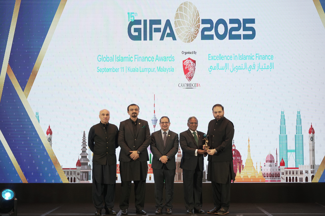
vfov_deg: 22.3
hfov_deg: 33.0
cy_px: 108
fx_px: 549
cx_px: 162
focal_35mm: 61
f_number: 2.8
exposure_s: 1/250
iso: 1250
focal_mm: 60.8
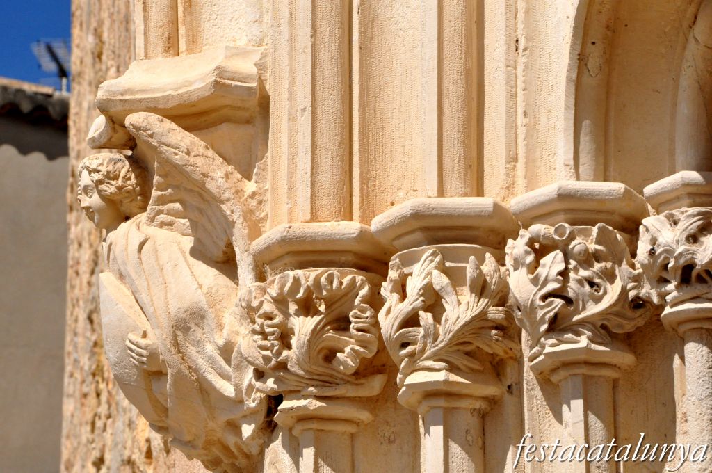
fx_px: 2667
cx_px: 356
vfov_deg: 10.1
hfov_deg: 15.2
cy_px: 236
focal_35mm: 135
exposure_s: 1/1000
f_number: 16
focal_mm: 90
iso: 1000
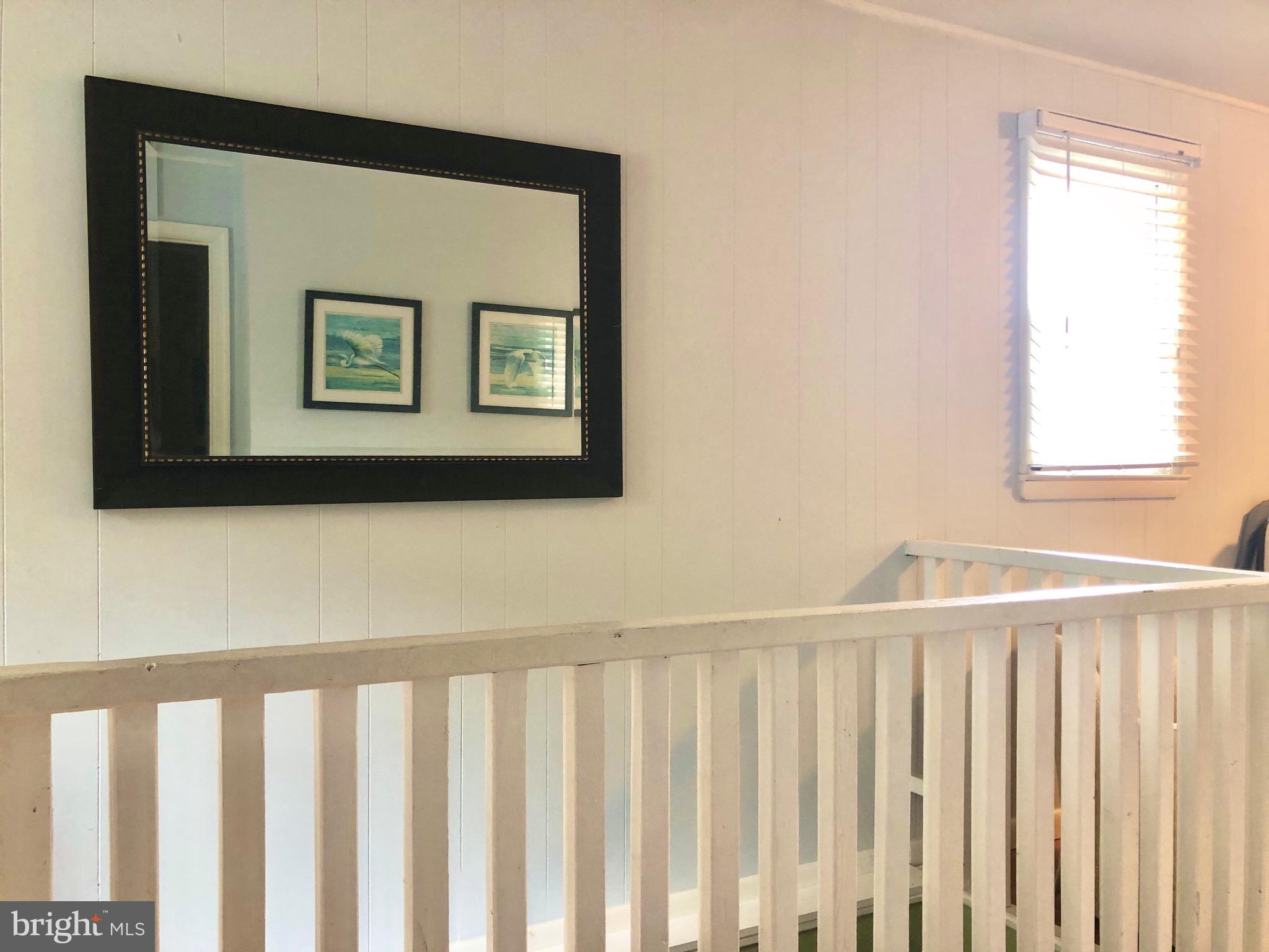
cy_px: 476
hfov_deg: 63.4
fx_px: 1026
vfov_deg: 49.7
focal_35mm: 28
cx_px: 634
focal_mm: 3.99
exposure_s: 1/15
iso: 50
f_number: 1.8
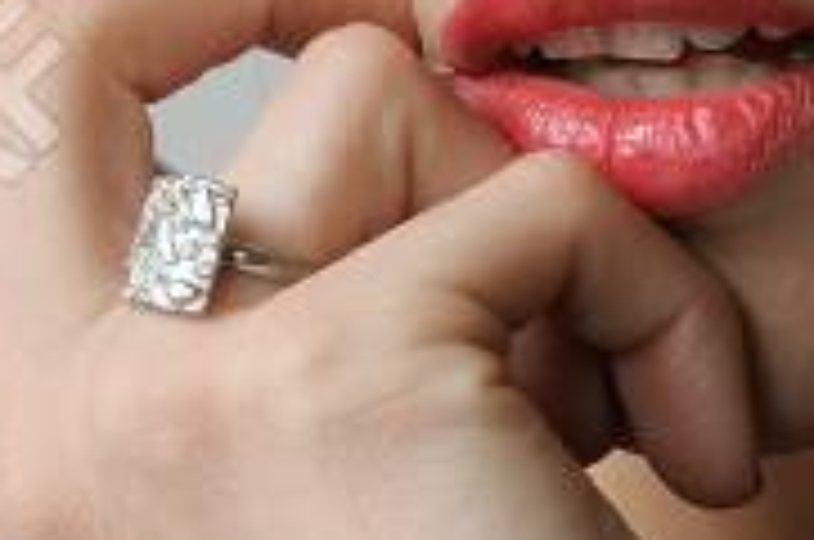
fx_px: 12166
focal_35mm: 539
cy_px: 97
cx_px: 643
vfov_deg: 2.5
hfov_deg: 3.8
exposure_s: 1/160
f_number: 8
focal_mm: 50
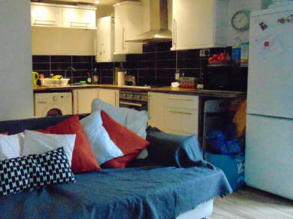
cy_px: 99
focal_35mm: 37
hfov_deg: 48.6
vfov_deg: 38.6
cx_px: 81
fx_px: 313
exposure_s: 1/100
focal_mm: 4.5
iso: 1600
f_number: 3
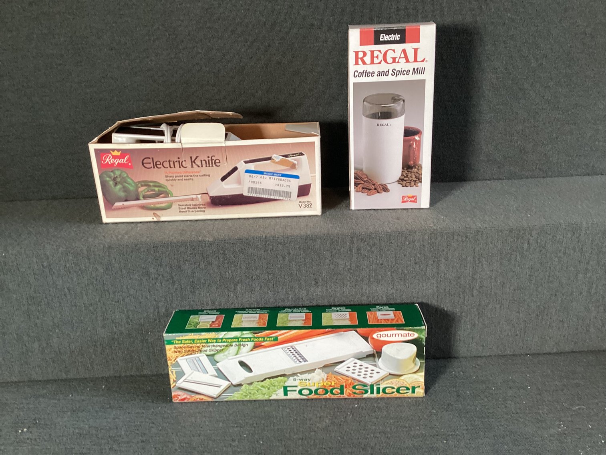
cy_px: 228
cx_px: 303
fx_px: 543
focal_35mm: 31
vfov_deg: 45.4
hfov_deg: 58.3
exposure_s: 1/50
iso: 320
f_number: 2.4
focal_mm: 3.3
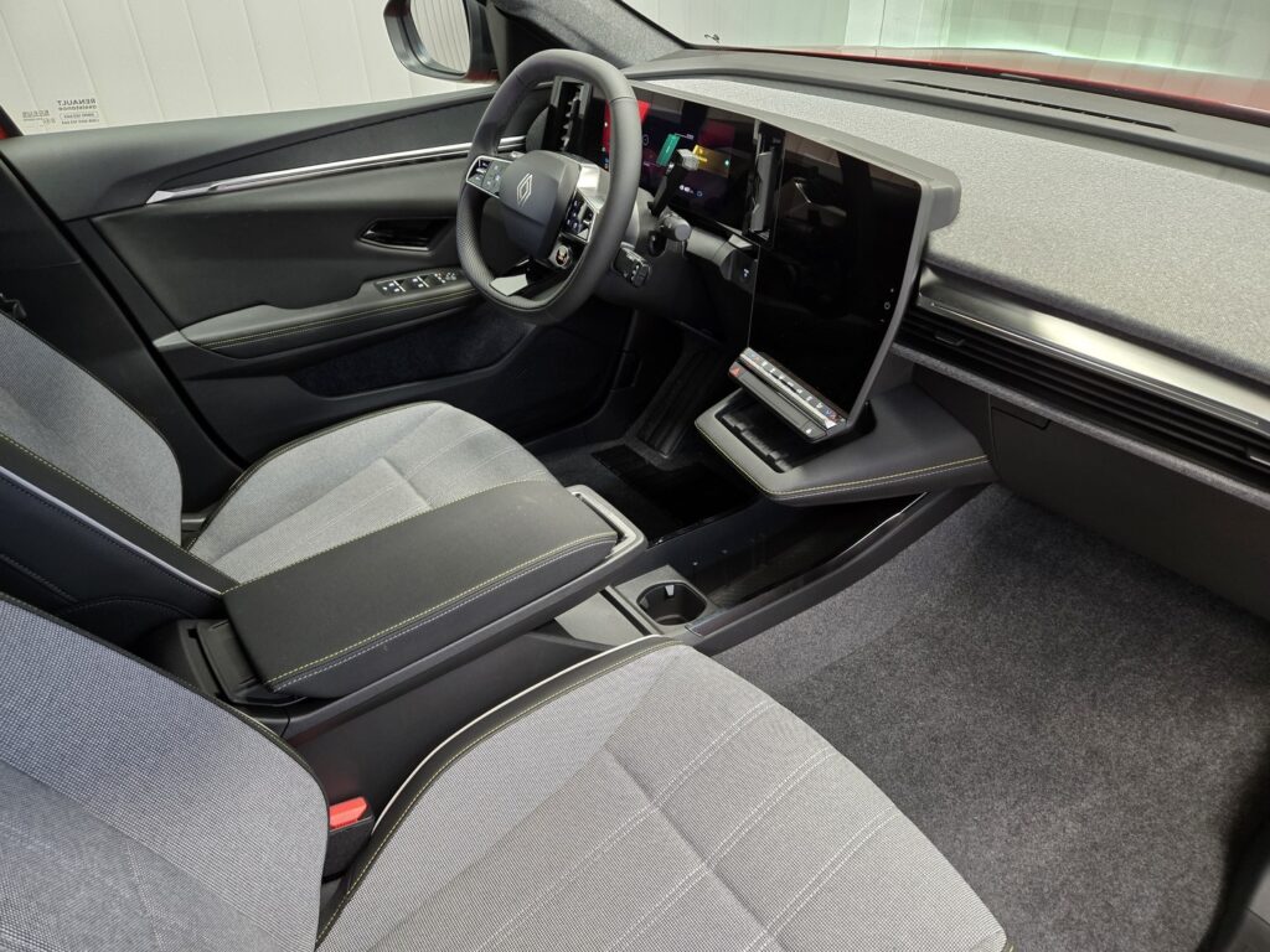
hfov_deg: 73.9
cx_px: 635
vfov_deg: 58.9
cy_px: 476
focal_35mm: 23
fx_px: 844
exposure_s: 1/30.5
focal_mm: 5.4
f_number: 1.8
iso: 400
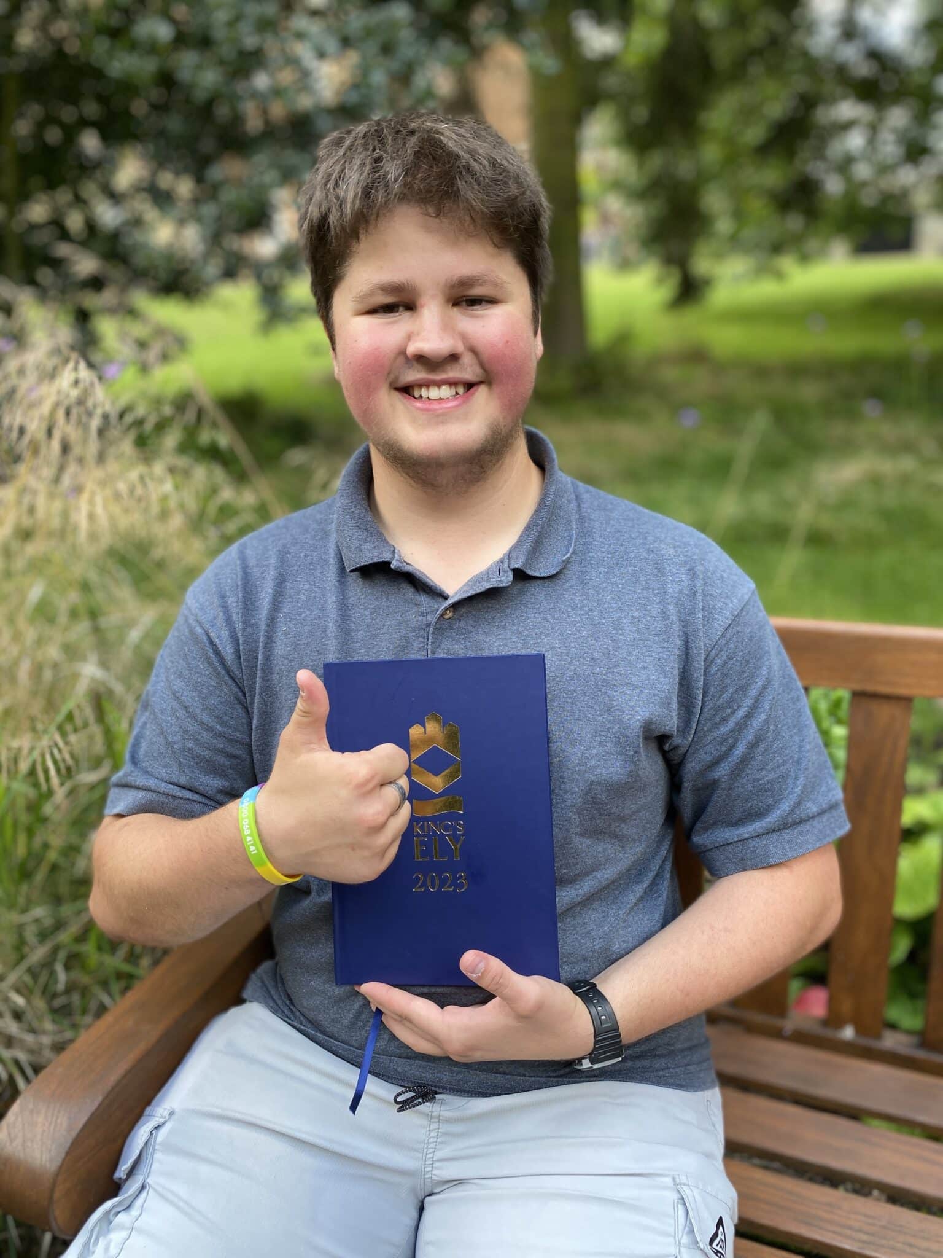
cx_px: 472
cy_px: 629
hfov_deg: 53.1
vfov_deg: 67.3
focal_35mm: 26
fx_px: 944
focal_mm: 4.25
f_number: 1.8
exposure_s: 1/124
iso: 32
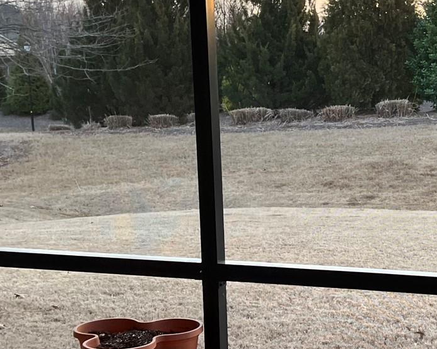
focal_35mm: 75
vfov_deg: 20.4
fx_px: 970
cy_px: 196
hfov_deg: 24.8
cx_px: 373
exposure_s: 1/121
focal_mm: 5.7
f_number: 1.5
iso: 64
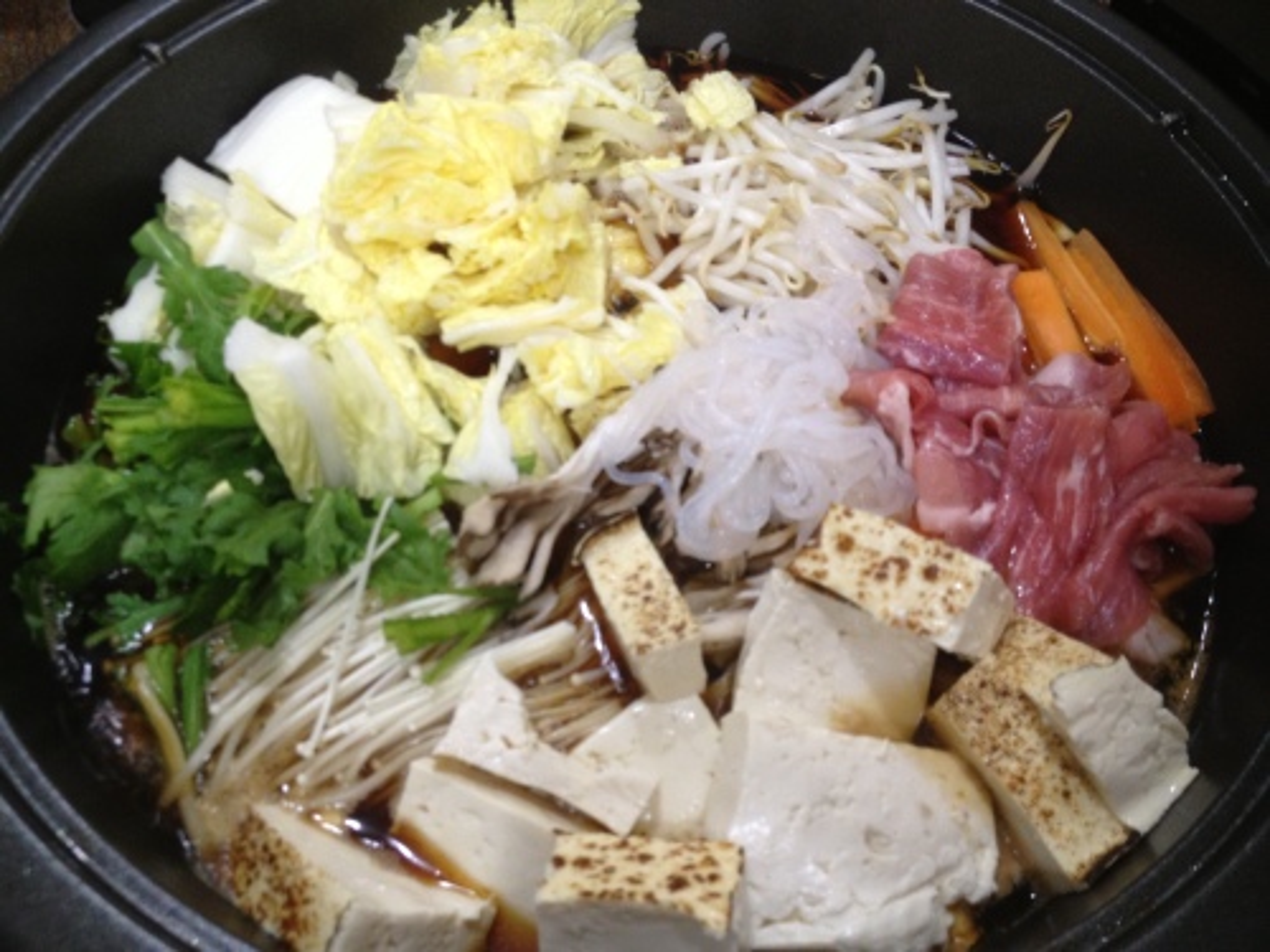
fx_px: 1284
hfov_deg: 52.6
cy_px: 476
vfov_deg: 40.7
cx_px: 635
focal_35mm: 35
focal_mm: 4.28
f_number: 2.4
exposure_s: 1/20
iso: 125
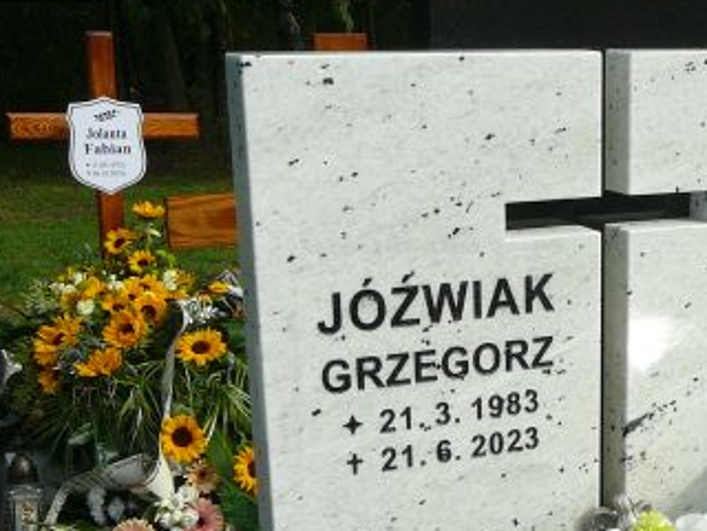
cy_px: 504
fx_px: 1430
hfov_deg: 26.5
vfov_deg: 20.5
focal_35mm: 70
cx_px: 676
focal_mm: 5.2
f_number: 5
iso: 80
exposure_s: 1/500
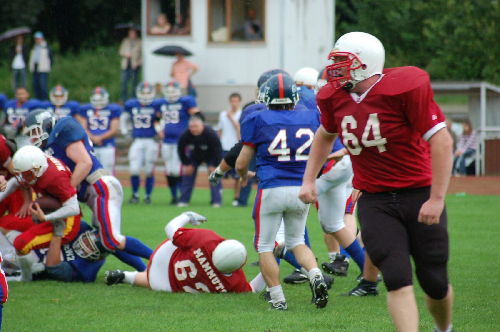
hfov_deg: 7.1
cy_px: 166
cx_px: 250
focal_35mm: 292
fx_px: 4055
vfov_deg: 4.7
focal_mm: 195
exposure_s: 1/200
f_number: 5
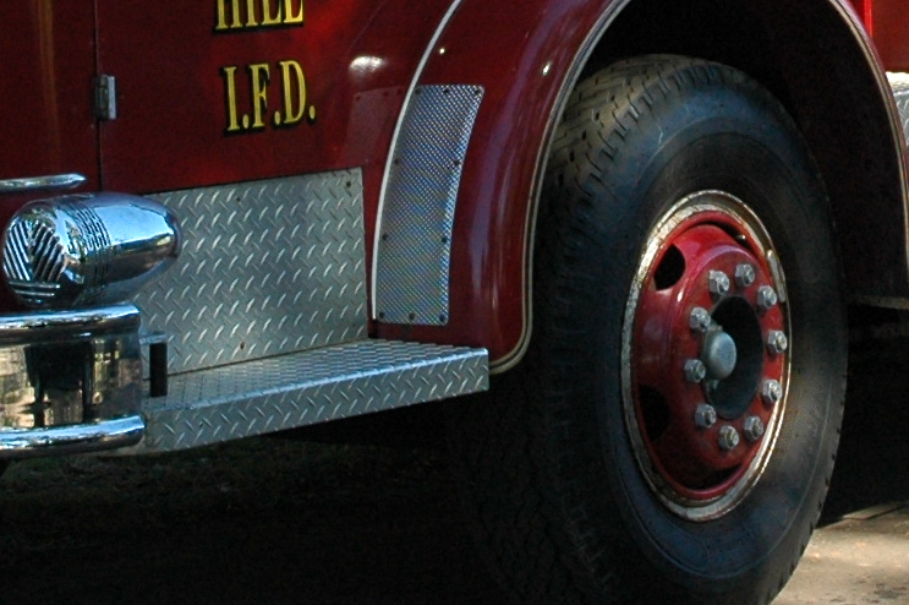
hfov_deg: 12.5
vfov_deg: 8.2
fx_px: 4138
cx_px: 562
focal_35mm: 164
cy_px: -251
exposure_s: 1/200
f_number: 10
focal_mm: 27
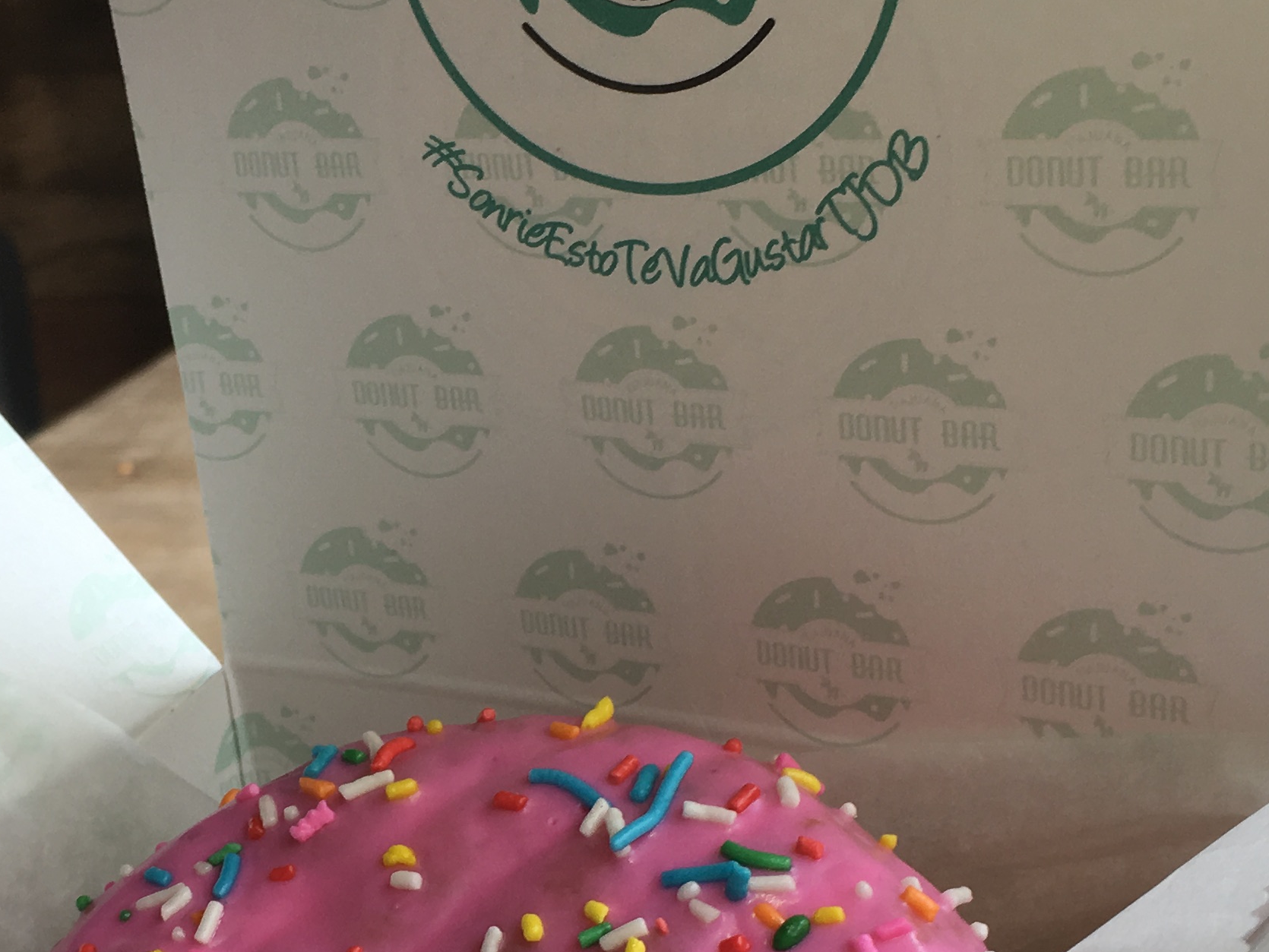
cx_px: 309
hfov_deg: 27.4
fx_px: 2567
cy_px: 694
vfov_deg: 20.9
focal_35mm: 70
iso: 25
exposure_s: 1/128
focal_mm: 4.15
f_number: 2.2
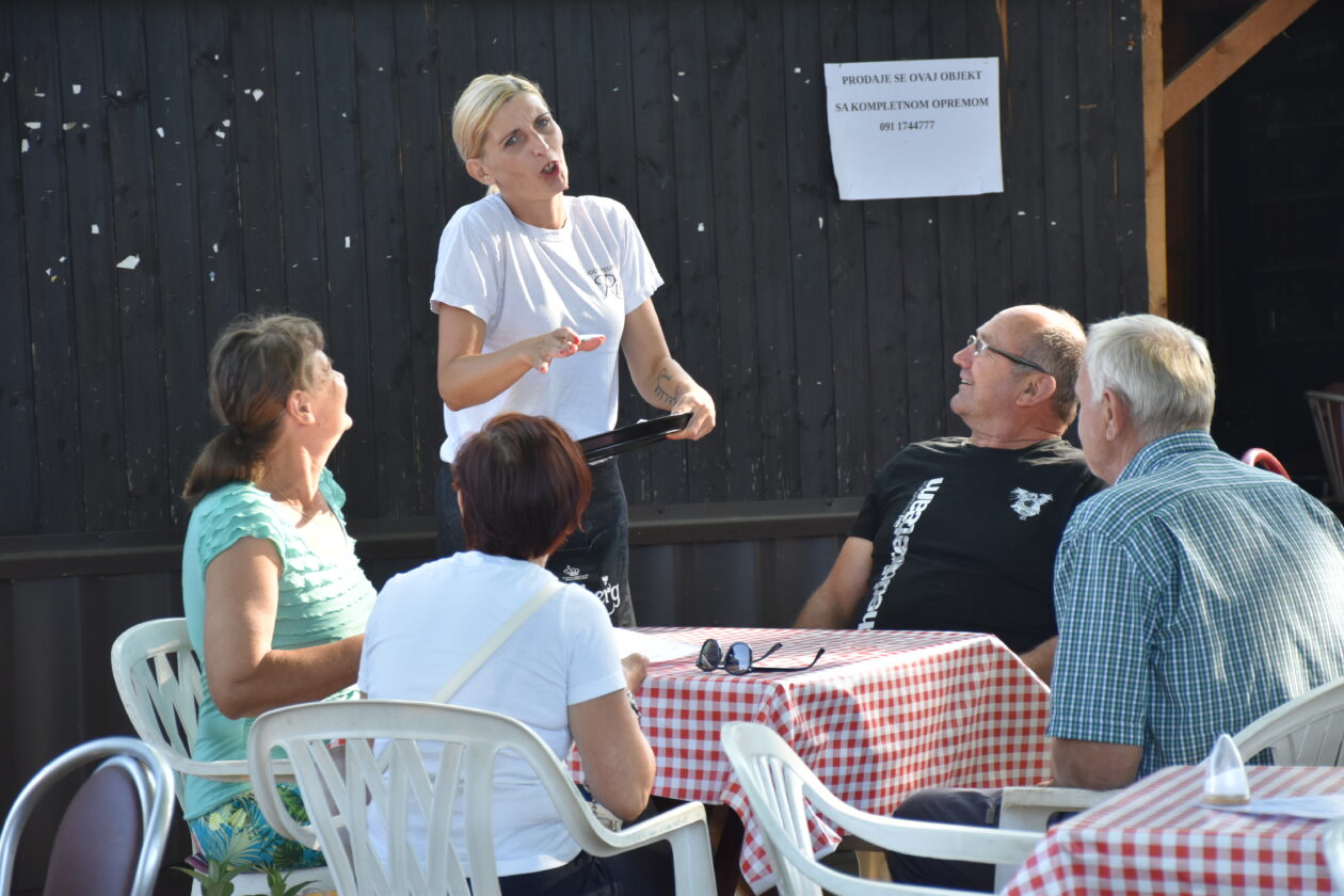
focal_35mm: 120
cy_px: 448
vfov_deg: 11.4
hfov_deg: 17.1
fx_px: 4480
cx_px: 672
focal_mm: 80
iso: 800
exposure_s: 1/160
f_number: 5.3
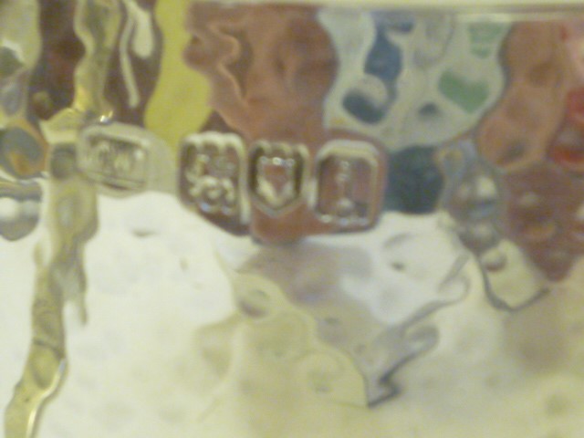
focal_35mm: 105
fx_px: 1771
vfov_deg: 14.1
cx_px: 292
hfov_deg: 18.7
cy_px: 219
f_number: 5.2
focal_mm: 9.5
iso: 400
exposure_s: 1/25
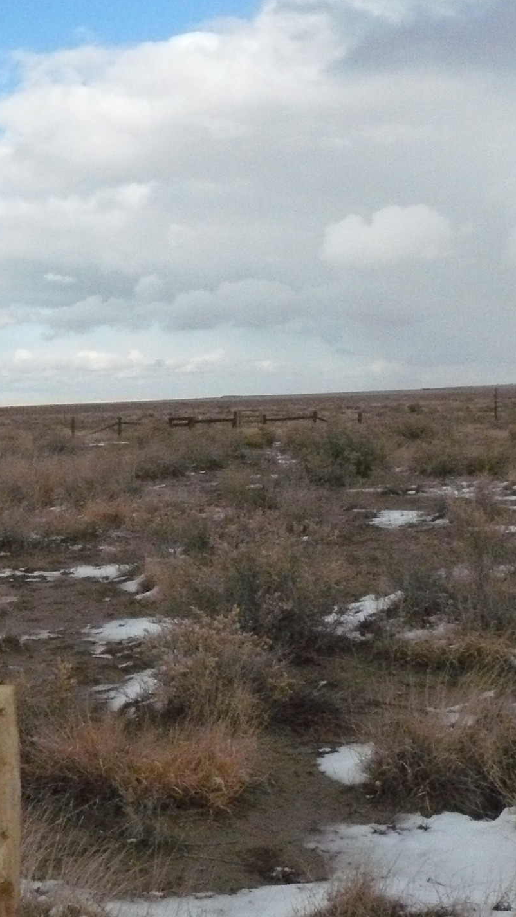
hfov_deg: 20.8
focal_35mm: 55
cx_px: -53
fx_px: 1338
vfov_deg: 37.8
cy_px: 443
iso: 800
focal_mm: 6
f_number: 8
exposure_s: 1/1600
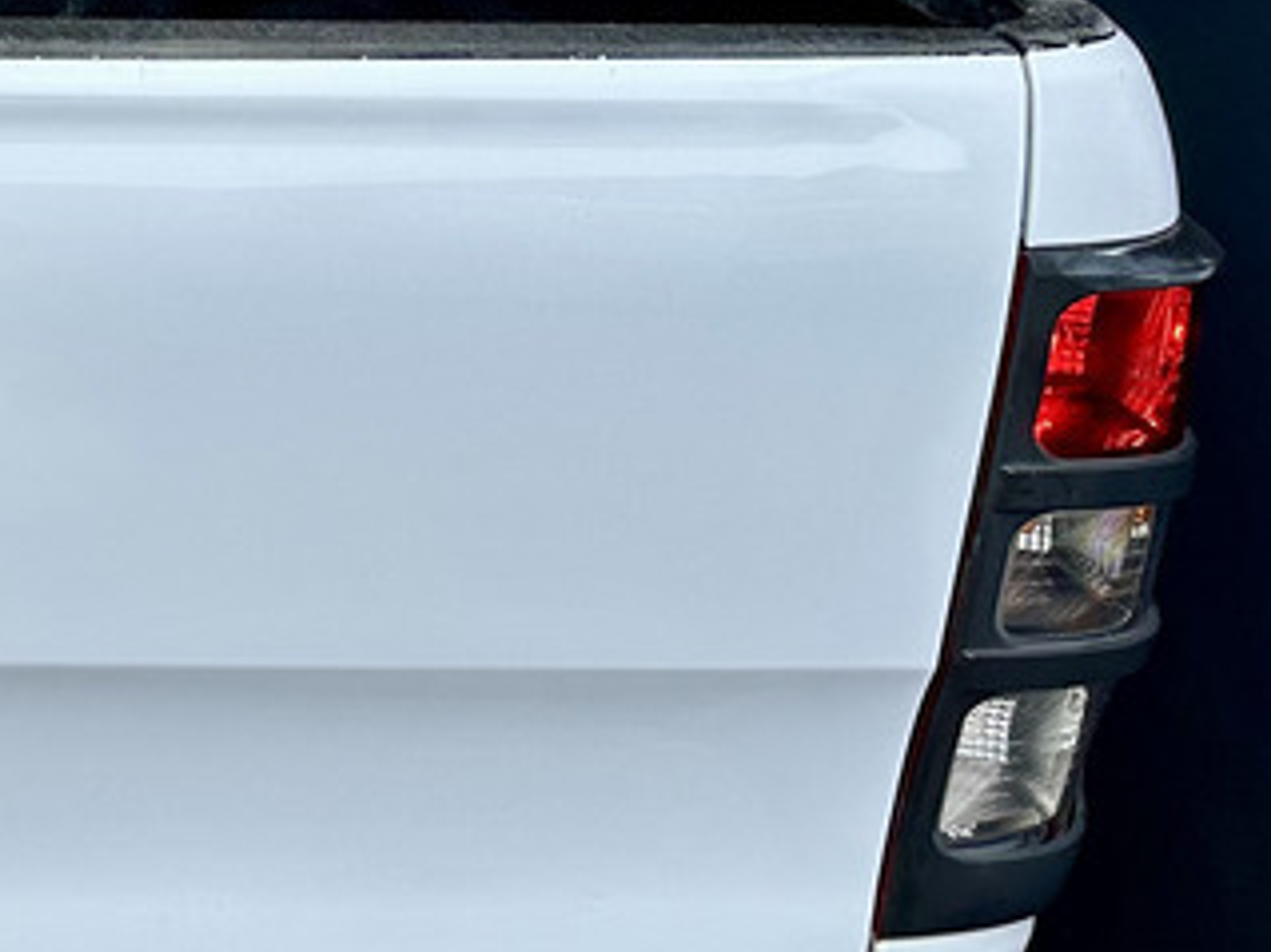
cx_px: -394
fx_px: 2826
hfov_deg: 22.6
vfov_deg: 19.0
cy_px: 259
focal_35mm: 77
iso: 80
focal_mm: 6.86
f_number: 1.78
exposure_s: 1/2155
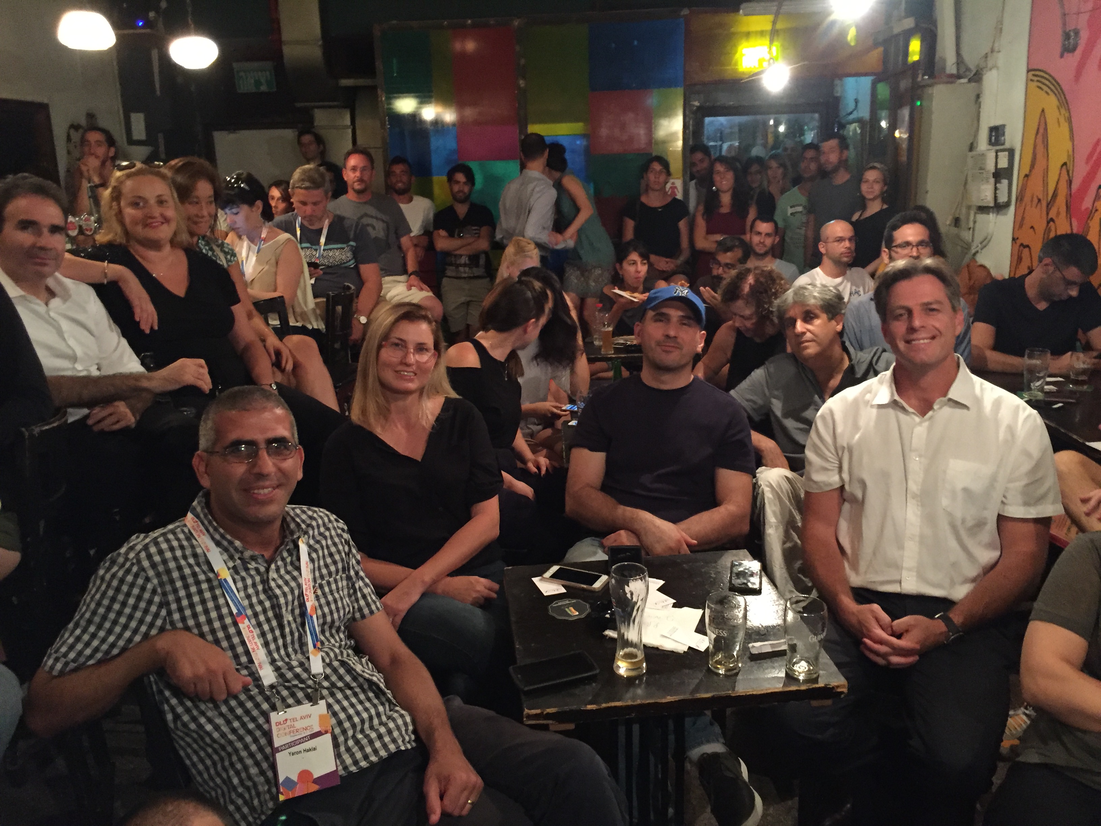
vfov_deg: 48.2
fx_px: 922
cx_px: 550
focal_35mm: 29
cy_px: 413
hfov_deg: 61.7
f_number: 2.2
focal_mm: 4.15
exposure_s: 1/17
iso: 500
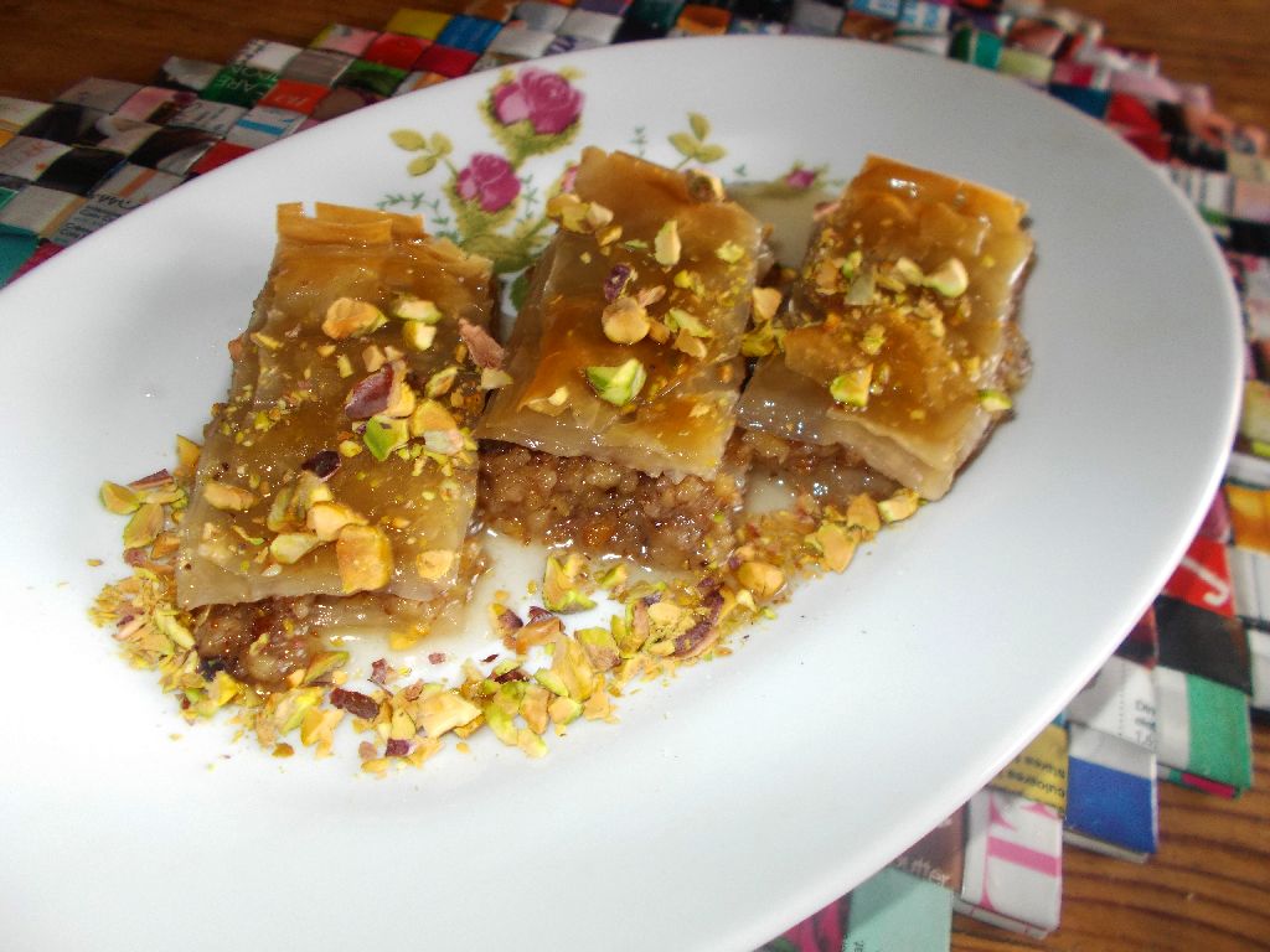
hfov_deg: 67.3
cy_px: 476
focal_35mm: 26
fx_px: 954
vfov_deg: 53.1
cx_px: 635
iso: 200
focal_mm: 4.6
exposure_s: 1/25
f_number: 3.2
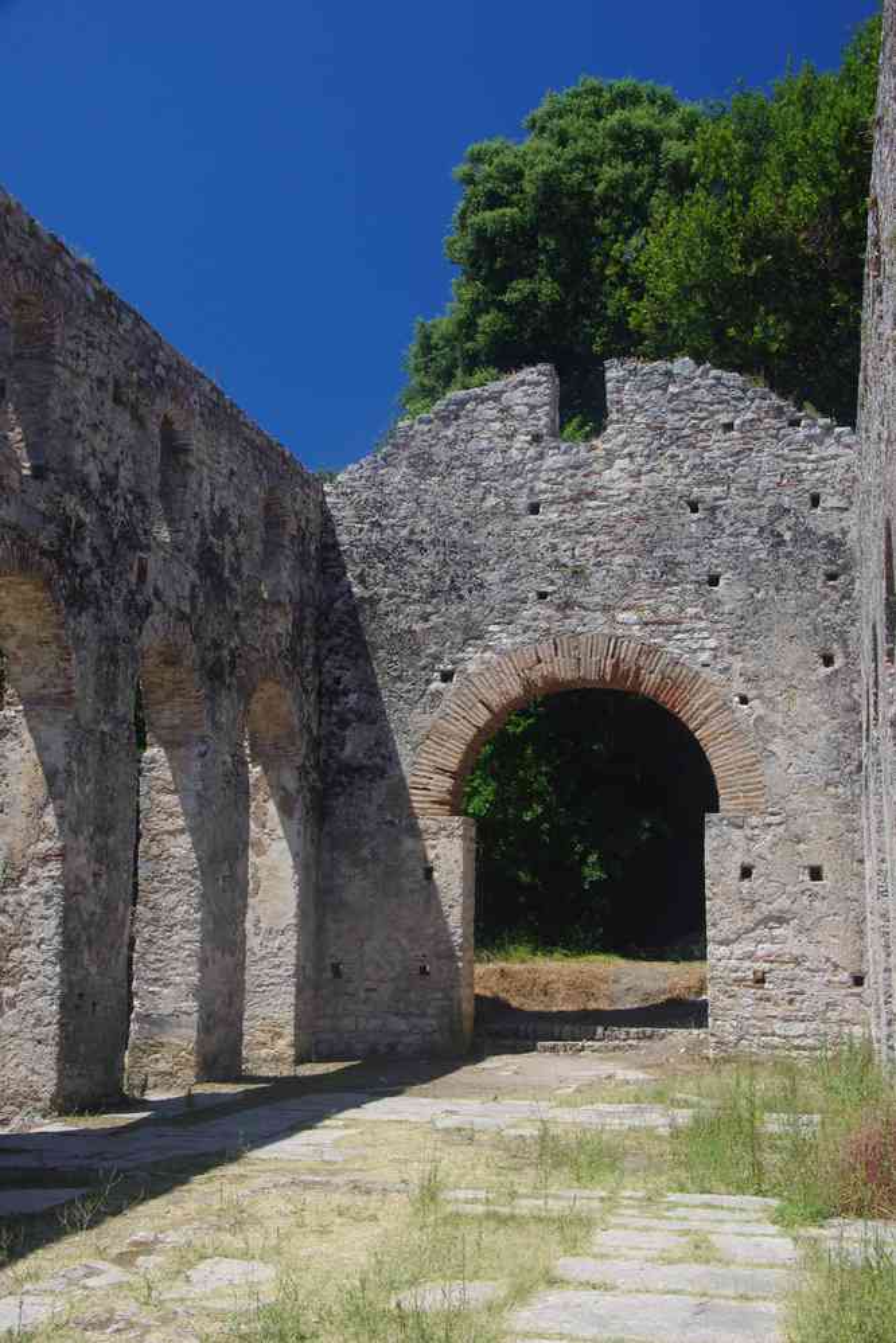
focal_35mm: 43
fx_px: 1605
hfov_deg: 31.2
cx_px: 448
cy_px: 672
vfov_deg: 45.4
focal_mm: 29.4
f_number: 11
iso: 200
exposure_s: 1/60
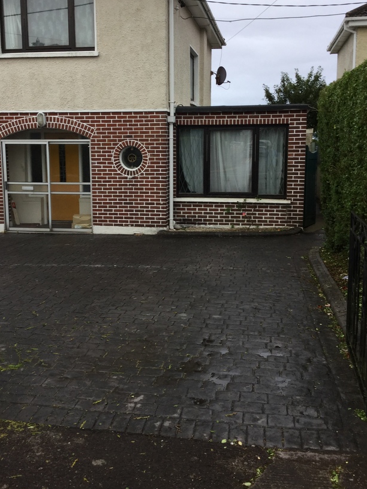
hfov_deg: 37.7
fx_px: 537
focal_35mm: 38
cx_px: 167
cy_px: 220
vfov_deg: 48.9
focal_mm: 3.3
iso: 32
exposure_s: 1/50
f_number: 2.4
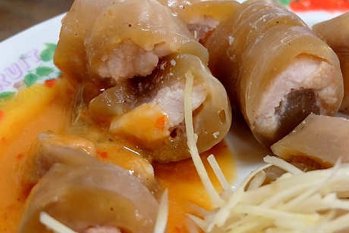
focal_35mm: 71
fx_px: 688
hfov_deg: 28.3
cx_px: 224
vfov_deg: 19.2
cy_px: 132
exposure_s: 1/40
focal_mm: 21.1
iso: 800
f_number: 4
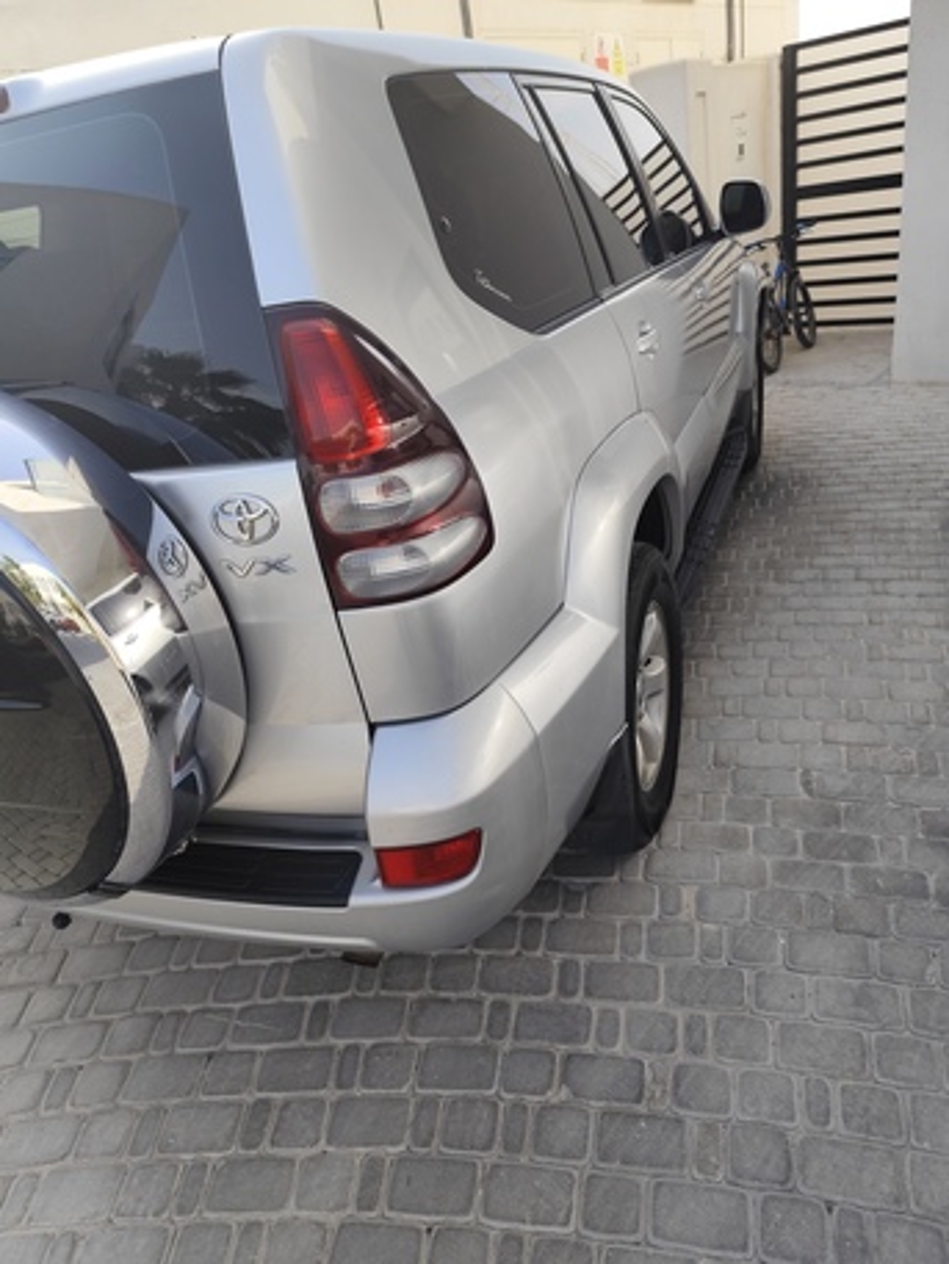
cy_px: 632
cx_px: 474
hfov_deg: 58.9
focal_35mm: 23
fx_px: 840
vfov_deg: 73.9
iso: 50
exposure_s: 1/649
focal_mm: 6.14
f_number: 1.65
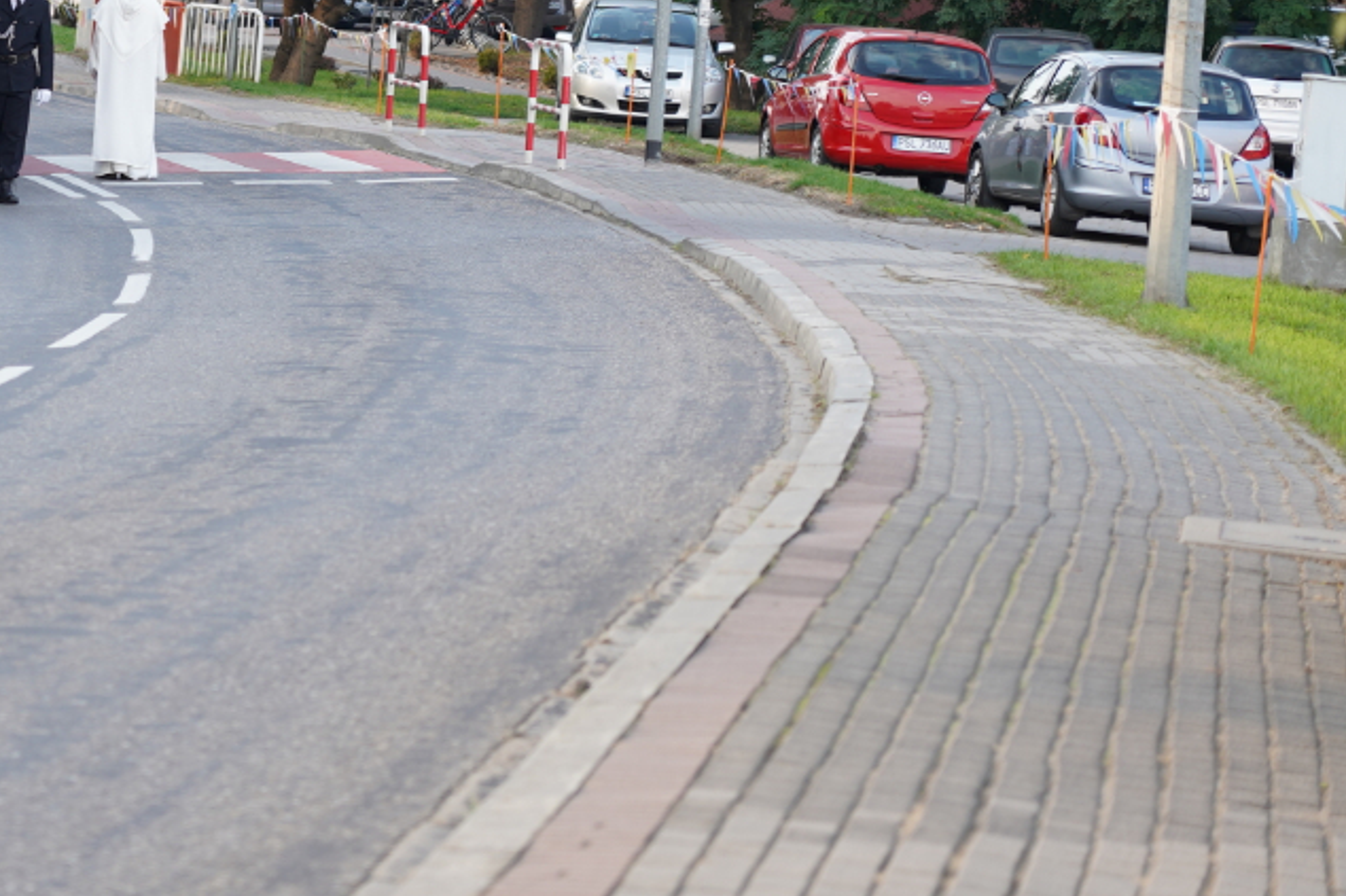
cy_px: -1
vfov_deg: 6.4
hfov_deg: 9.5
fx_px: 8036
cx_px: 6
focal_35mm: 215
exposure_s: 1/160
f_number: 4
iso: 200
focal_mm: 105
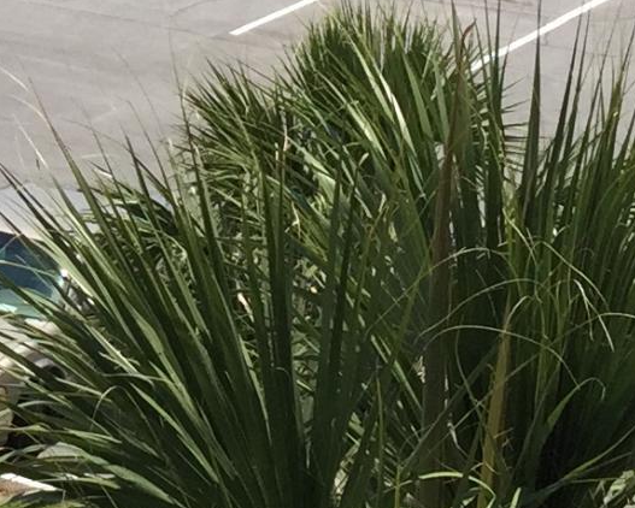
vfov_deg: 9.3
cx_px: -549
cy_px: -287
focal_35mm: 161
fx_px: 3027
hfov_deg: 11.1
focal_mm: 4.15
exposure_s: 1/1980
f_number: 2.2
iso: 32
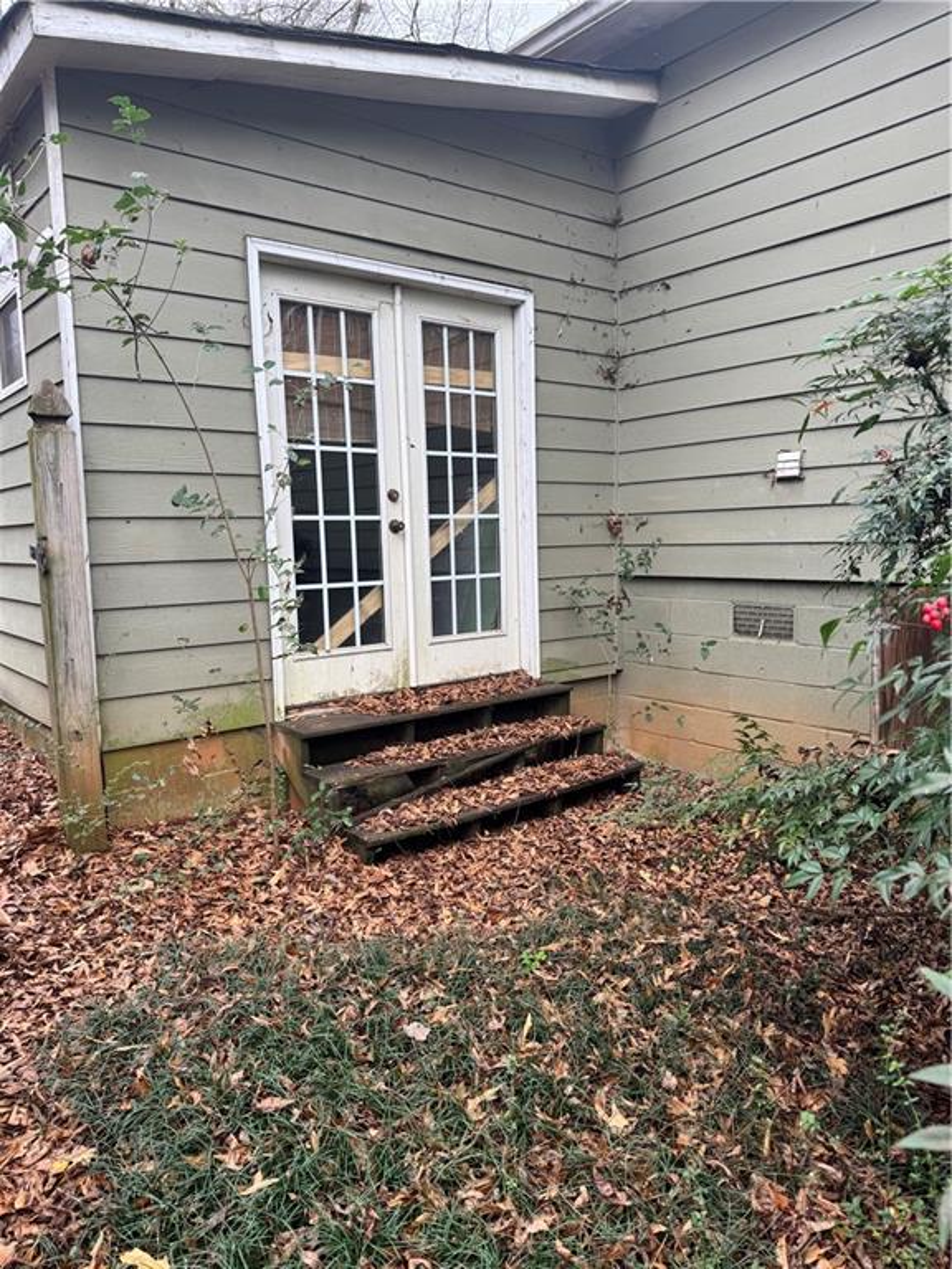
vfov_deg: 71.6
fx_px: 880
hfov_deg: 56.8
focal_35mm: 24
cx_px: 476
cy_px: 634
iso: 50
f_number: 1.78
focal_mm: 6.76
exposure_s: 1/133
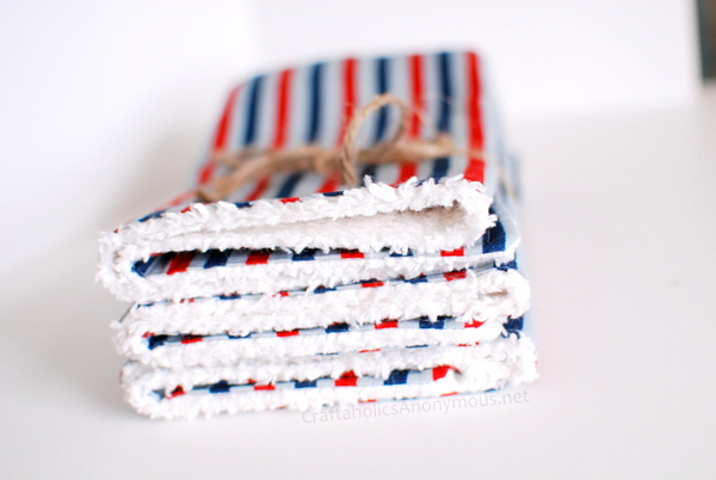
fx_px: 1046
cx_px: 358
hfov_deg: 37.8
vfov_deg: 25.8
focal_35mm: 52
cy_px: 240
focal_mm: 35
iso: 400
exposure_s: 1/125
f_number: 2.8
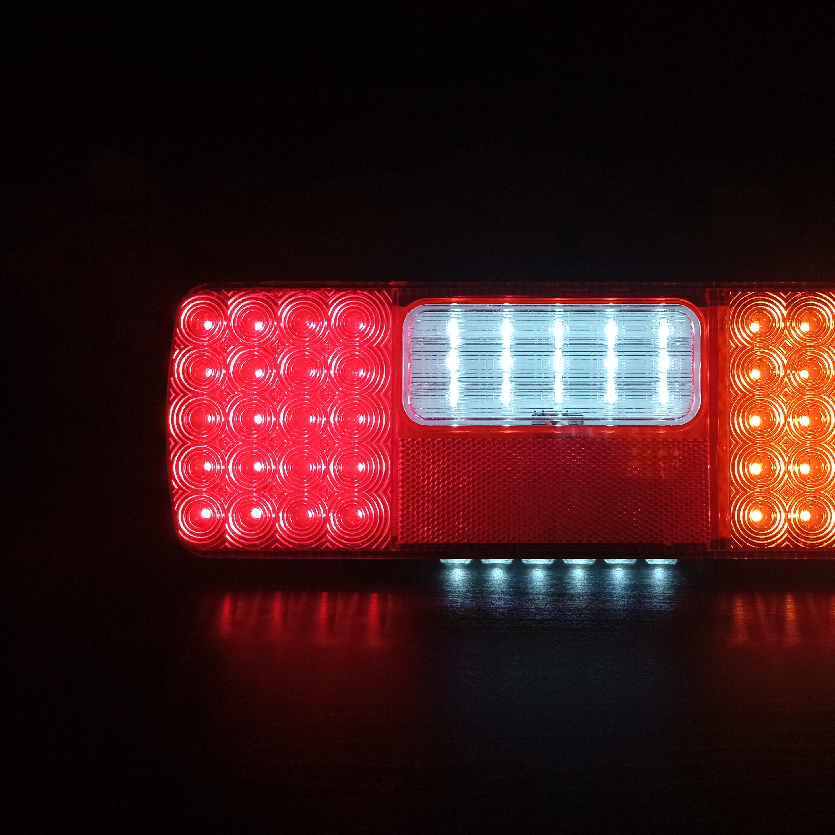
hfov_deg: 47.5
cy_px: 425
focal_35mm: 34
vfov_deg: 48.4
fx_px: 928
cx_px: 569
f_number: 1.79
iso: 101
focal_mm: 4.7
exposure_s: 1/1230
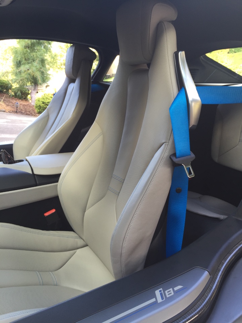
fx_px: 270
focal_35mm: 29
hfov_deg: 48.2
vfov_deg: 61.7
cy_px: 162
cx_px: 121
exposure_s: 1/60
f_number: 2.2
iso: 40
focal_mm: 4.15
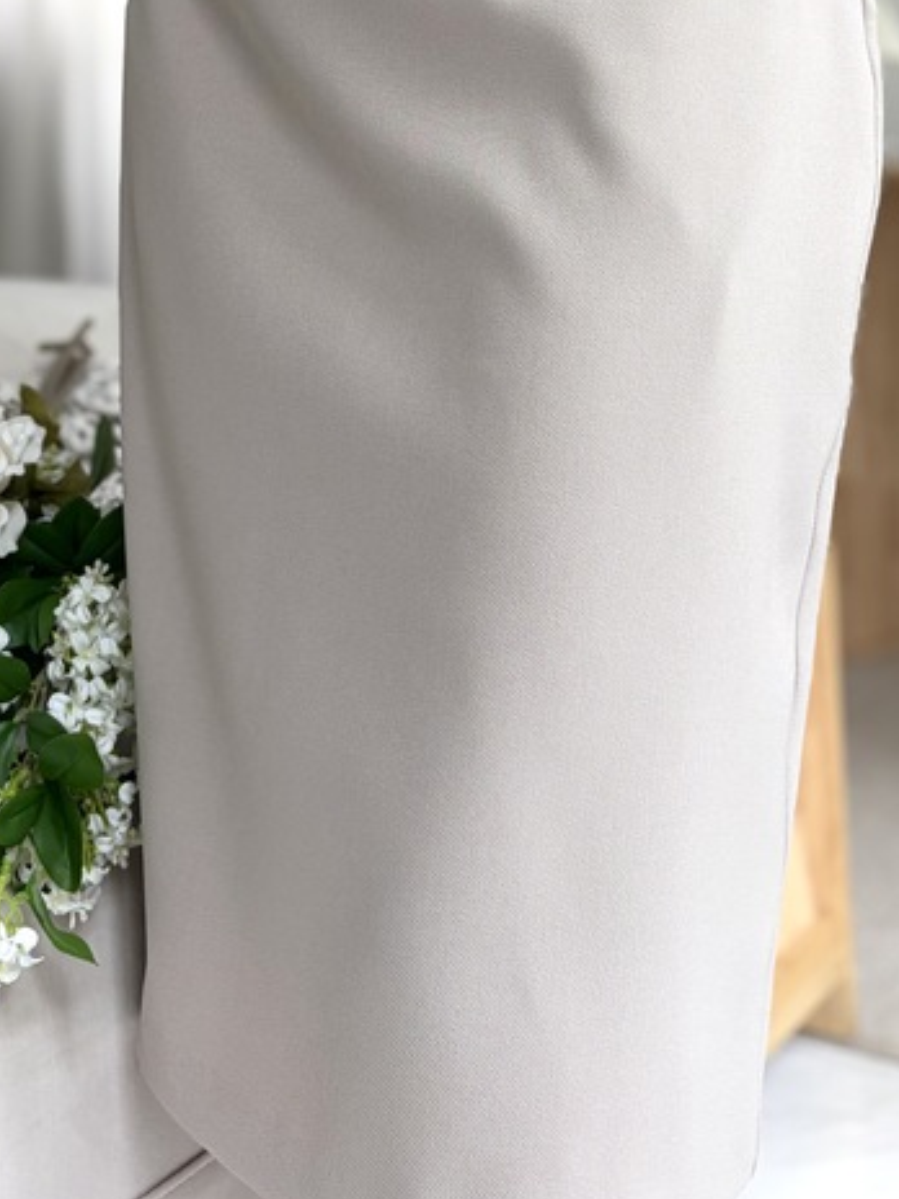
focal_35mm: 56
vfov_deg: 31.6
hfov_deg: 26.0
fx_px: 1939
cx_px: 359
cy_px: -13
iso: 40
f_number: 1.6
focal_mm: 5.96
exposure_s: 1/122
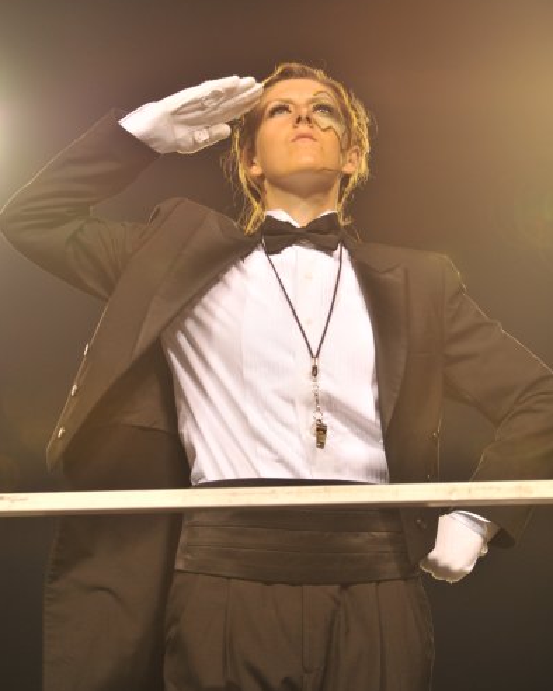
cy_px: 334
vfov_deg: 16.0
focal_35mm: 120
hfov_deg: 12.9
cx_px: 277
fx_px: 2453
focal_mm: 70
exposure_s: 1/60
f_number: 2.8
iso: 320
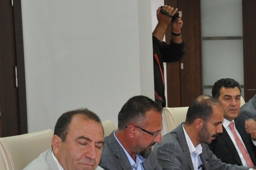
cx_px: 300
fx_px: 873
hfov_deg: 16.1
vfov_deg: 11.1
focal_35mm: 123
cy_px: 129
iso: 800
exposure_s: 1/60
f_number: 4
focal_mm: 28
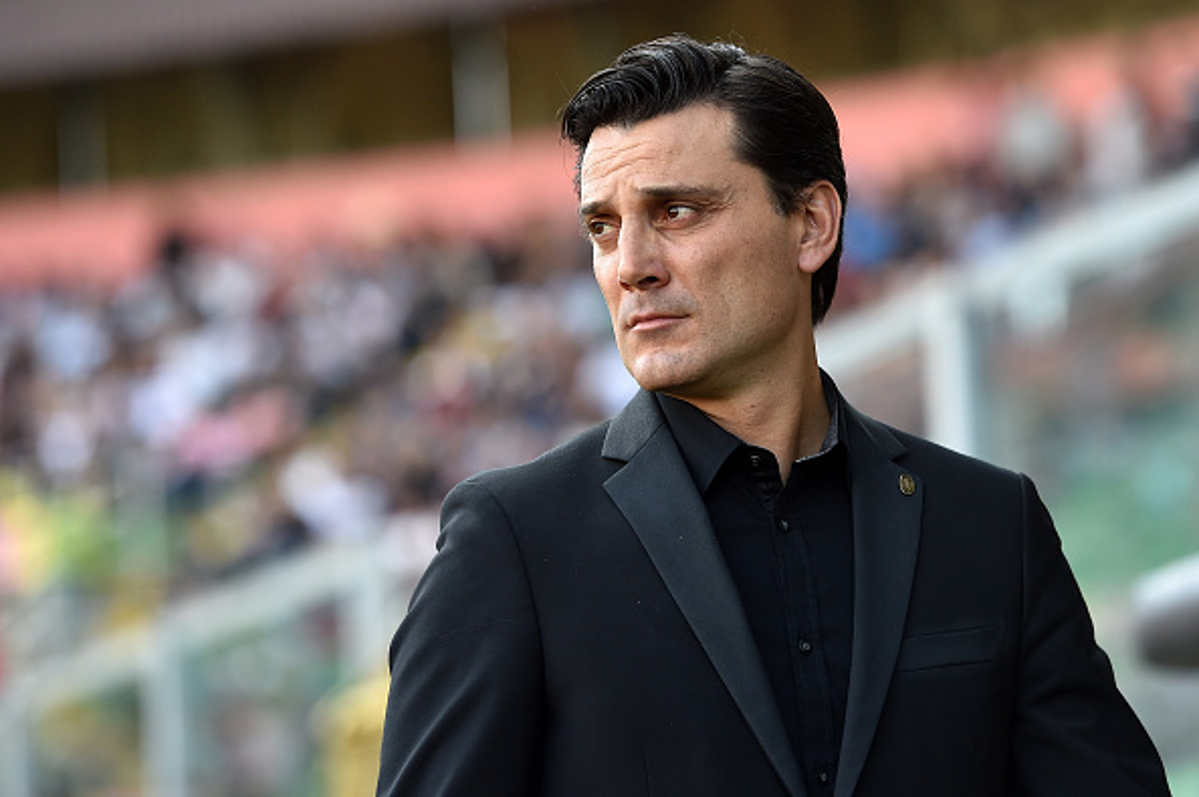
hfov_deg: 13.7
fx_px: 4992
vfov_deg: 9.1
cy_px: 398
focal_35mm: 150
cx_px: 600
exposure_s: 1/1000
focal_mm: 150
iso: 800
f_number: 3.2
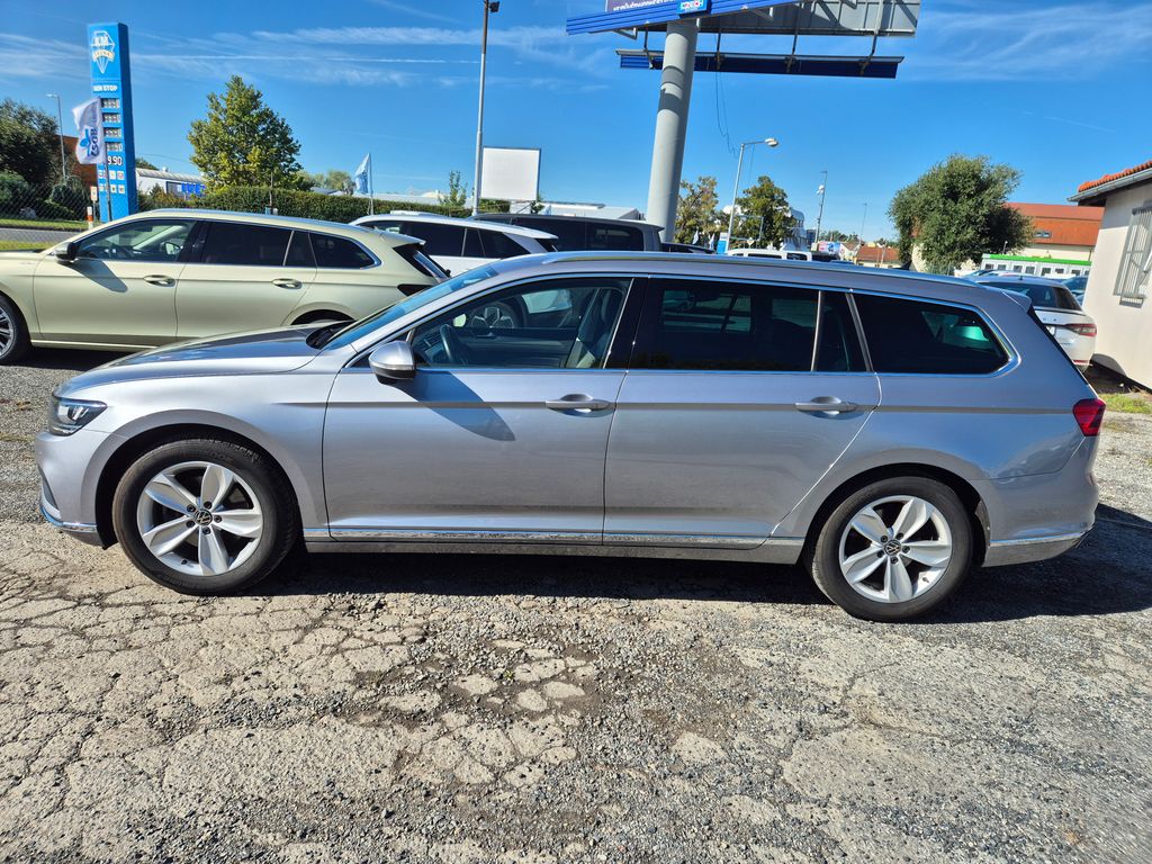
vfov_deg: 58.9
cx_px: 576
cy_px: 432
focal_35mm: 23
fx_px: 765
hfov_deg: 73.9
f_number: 1.8
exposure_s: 1/1756
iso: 25
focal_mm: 5.4
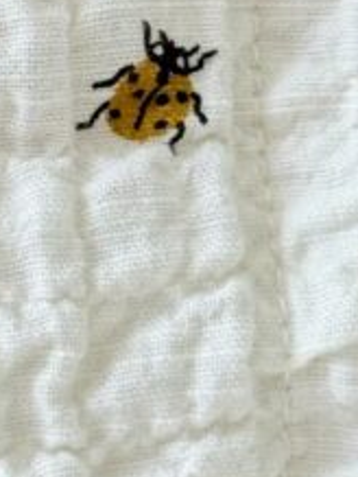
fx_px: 3097
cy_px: -101
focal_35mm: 225
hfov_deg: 6.6
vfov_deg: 8.7
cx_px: -129
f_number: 1.78
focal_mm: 6.76
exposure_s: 1/121
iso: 80
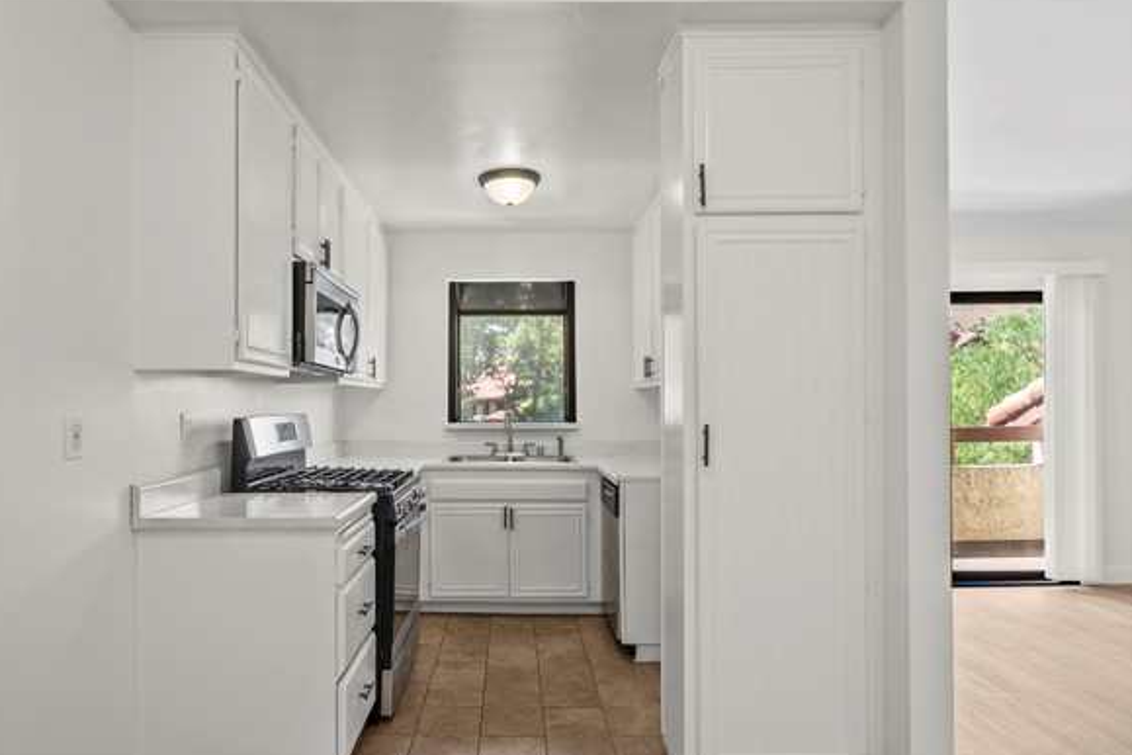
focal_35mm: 21
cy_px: 404
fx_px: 660
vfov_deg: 59.4
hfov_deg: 81.0
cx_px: 520
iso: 250
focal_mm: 19
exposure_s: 1
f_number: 10
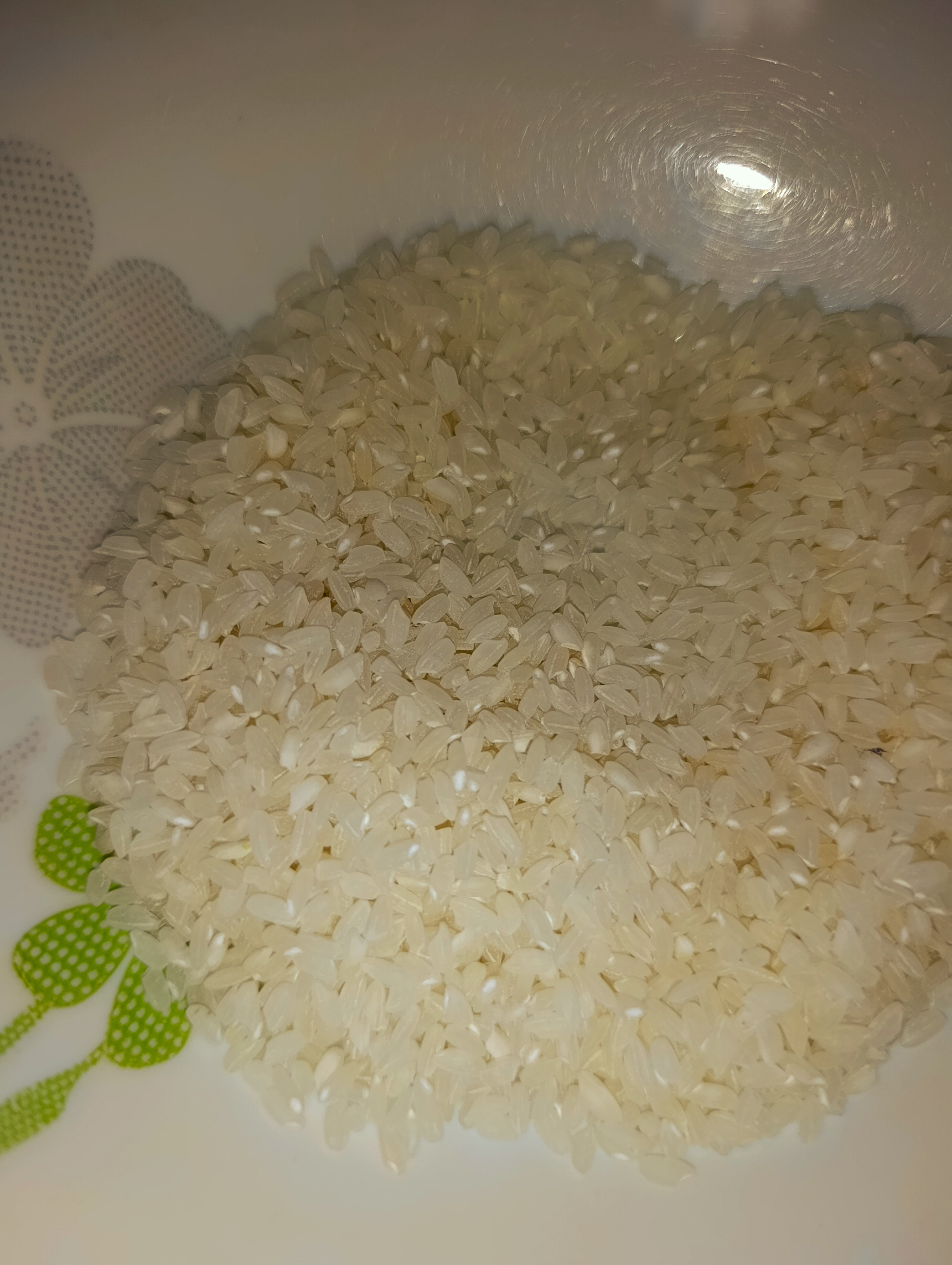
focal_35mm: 23
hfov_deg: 59.0
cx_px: 476
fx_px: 841
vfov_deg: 73.8
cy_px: 632
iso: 53
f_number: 1.65
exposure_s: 1/100
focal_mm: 6.11
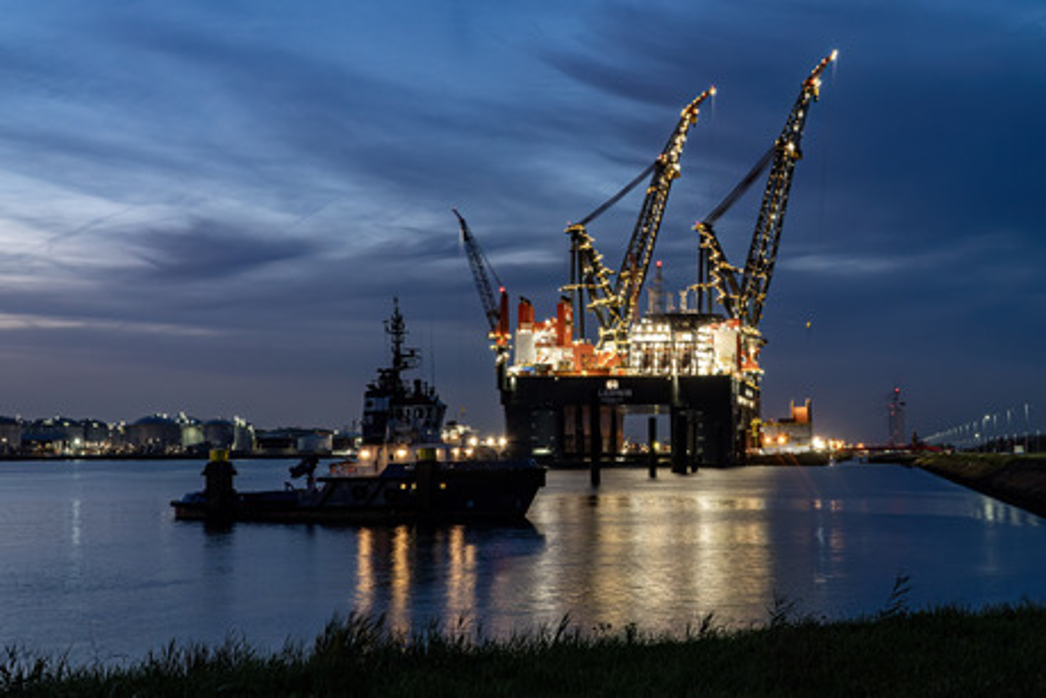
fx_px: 1395
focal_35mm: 48
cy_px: 349
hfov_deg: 41.1
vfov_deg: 28.1
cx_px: 523
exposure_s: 1/1.25
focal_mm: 32
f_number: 11
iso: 500
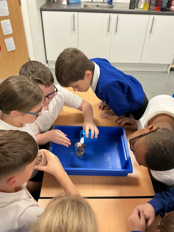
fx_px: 194
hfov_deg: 48.2
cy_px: 116
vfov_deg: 61.7
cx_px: 87
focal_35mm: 29
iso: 125
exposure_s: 1/50
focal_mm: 3
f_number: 1.8
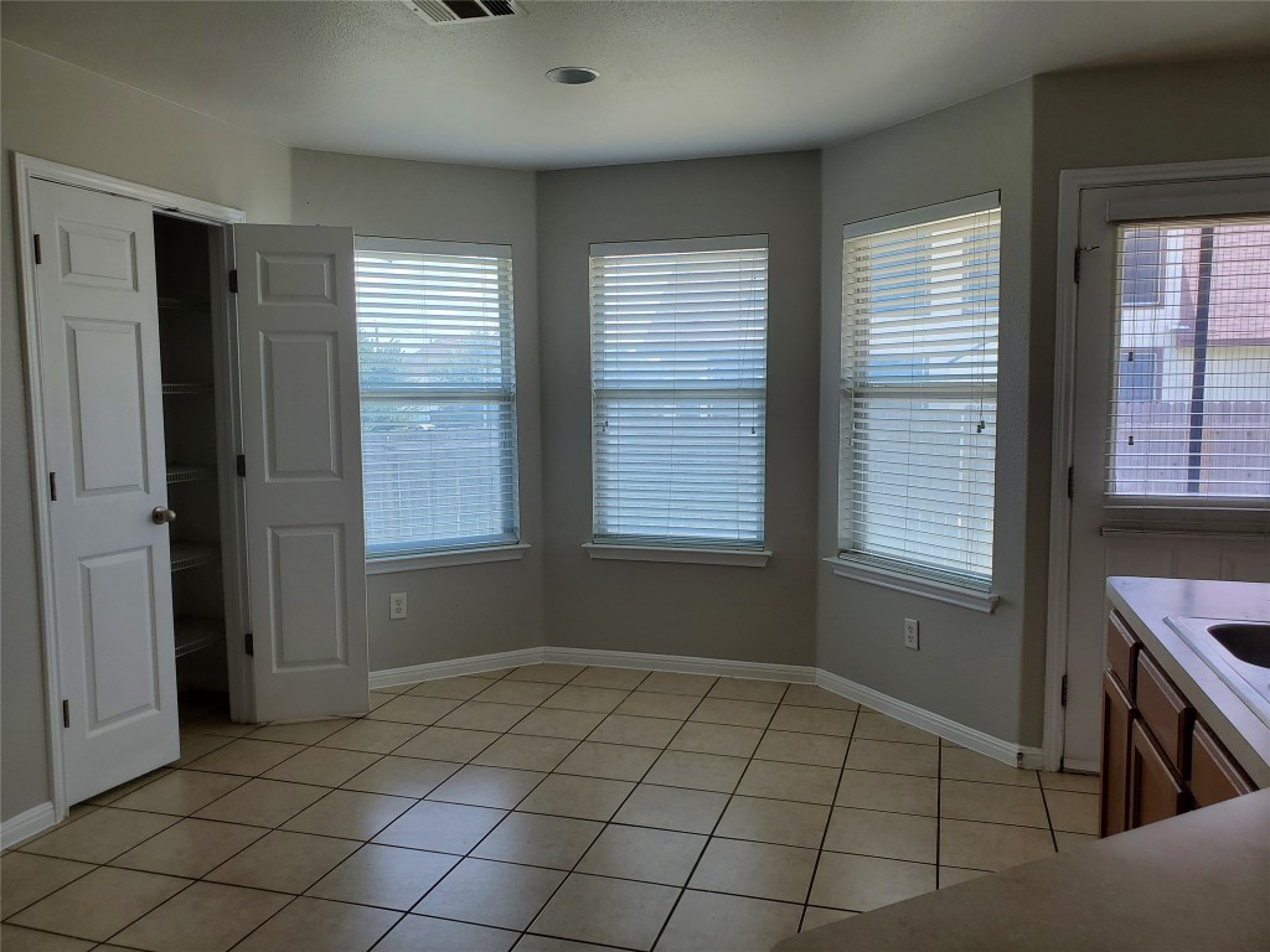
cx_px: 635
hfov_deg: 67.3
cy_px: 476
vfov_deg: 53.1
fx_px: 954
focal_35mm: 26
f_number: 2.4
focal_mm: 4.3
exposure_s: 1/142
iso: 50
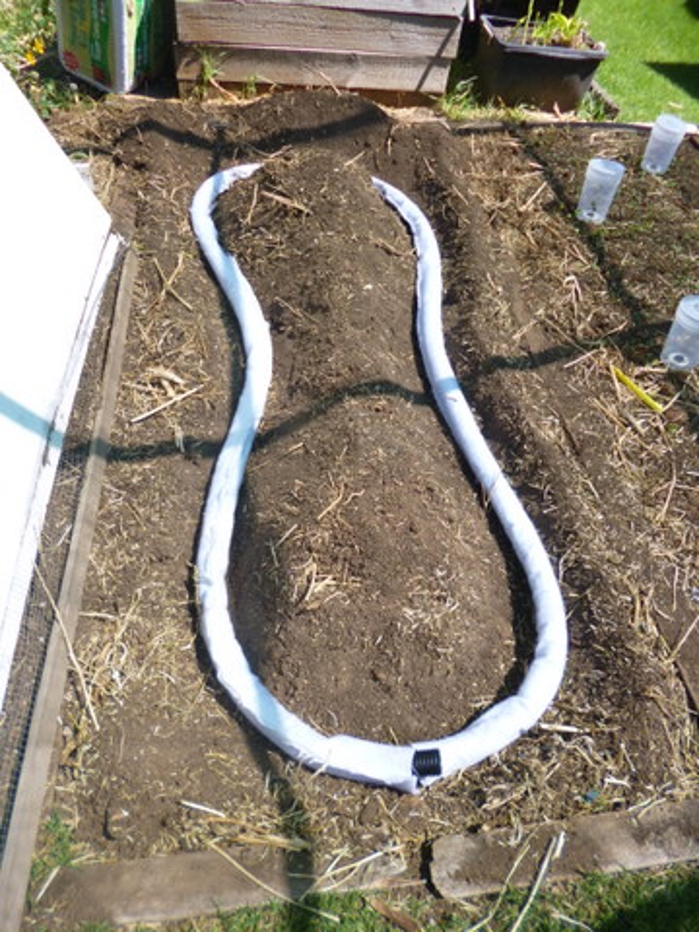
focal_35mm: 24
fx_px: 646
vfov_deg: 71.6
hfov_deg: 56.8
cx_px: 350
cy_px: 466
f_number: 2.5
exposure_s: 1/500
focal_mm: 4.3
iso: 100
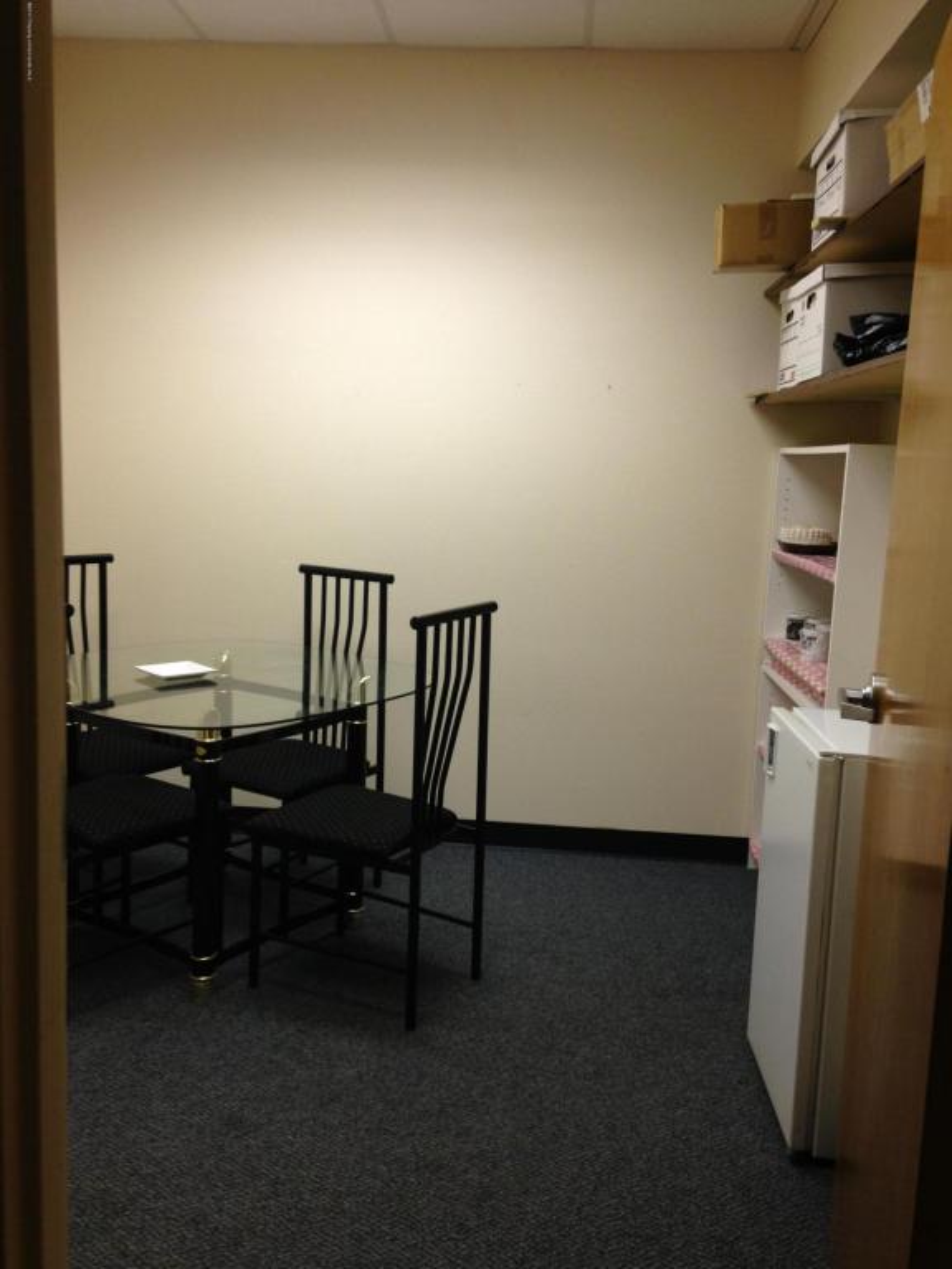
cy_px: 634
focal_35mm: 33
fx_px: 1210
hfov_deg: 42.9
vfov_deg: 55.4
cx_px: 476
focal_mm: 4.12
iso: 64
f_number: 2.4
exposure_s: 1/20
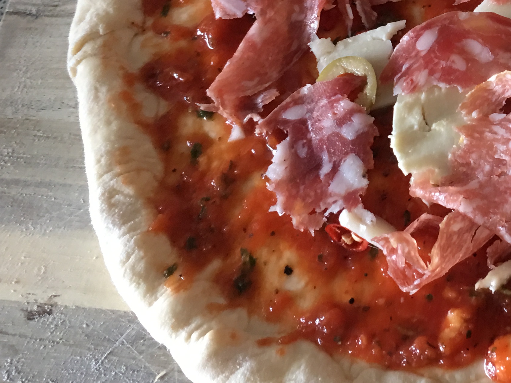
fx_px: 1019
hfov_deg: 25.8
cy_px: 59
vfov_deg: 21.0
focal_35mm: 69
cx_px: 580
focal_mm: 4.15
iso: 64
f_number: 2.2
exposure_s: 1/17
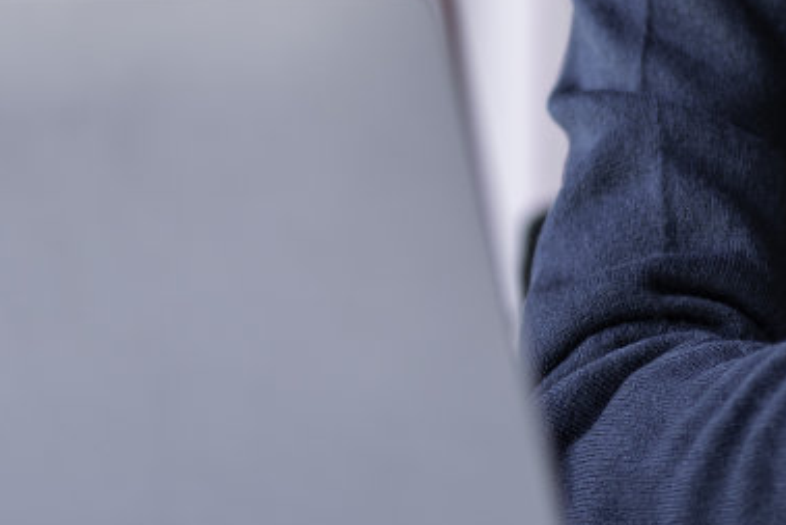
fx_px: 7841
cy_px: -296
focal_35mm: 359
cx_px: 442
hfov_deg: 5.7
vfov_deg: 3.8
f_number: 1.6
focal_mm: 85
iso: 125
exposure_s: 1/160
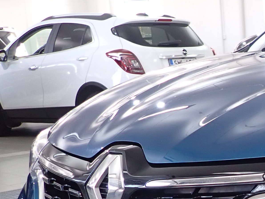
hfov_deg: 20.6
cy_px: 195
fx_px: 643
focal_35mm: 84
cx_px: 370
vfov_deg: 17.2
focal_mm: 4.5
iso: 200
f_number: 2
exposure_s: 1/60
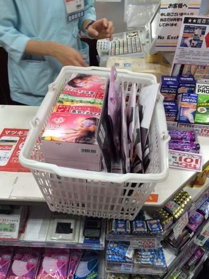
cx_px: 104
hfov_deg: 46.7
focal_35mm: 30
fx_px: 242
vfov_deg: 60.0
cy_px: 140
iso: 40
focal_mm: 4.12
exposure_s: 1/60
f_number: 2.2
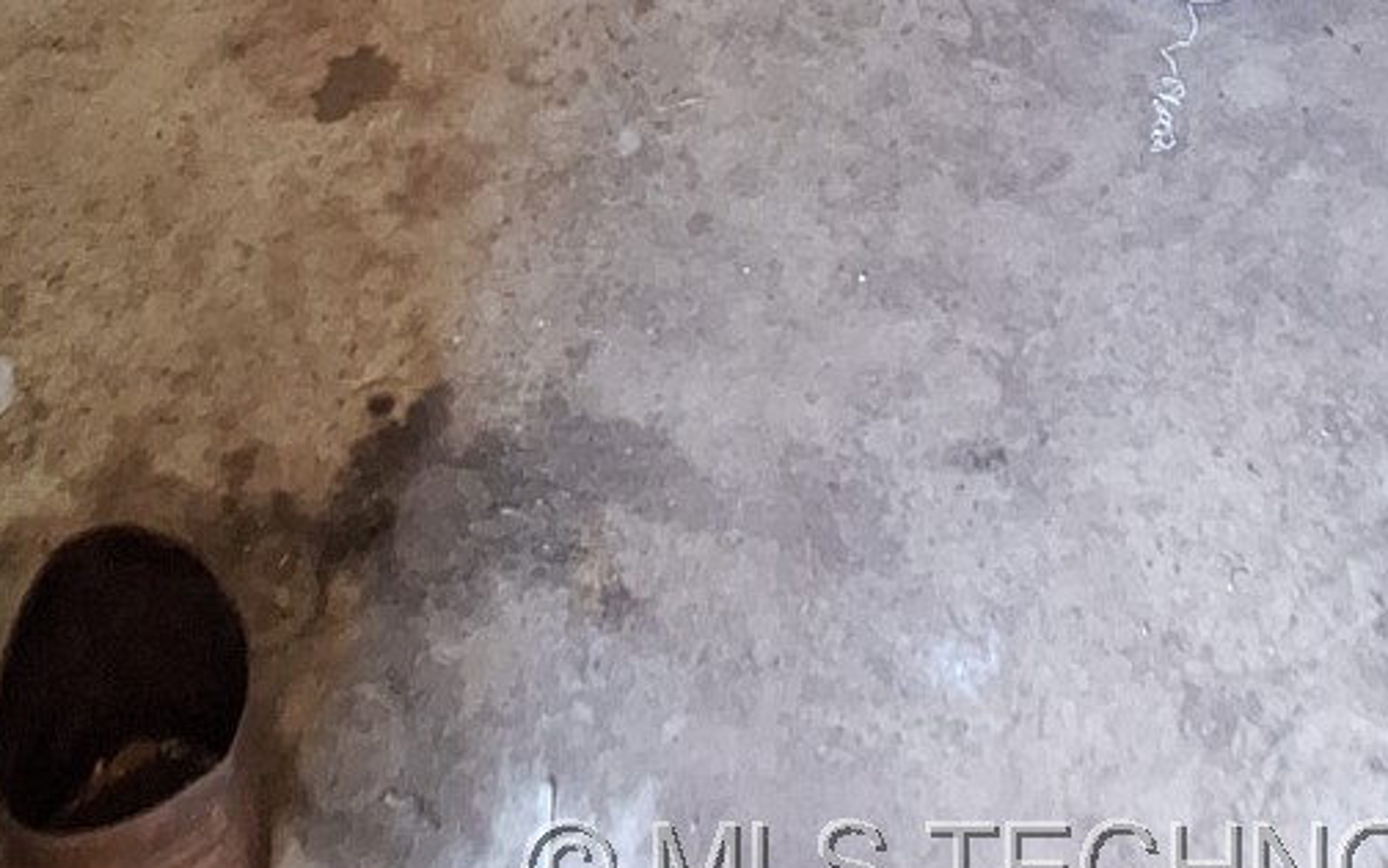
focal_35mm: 42
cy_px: -1124
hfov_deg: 47.2
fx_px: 1589
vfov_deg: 16.1
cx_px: 733
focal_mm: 1.74
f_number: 2.2
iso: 320
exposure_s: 1/24
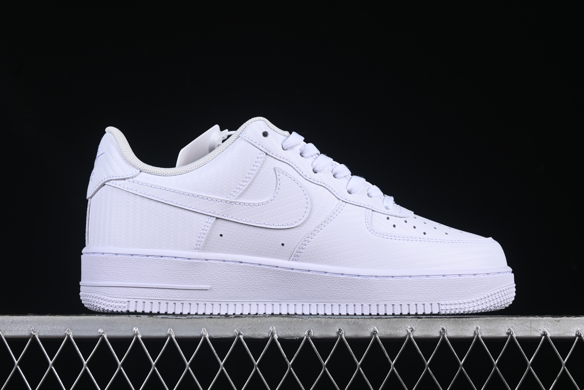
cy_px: 188
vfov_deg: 17.3
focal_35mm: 79
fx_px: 1281
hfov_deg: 25.7
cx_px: 290
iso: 160
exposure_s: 1/100
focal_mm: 50
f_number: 8
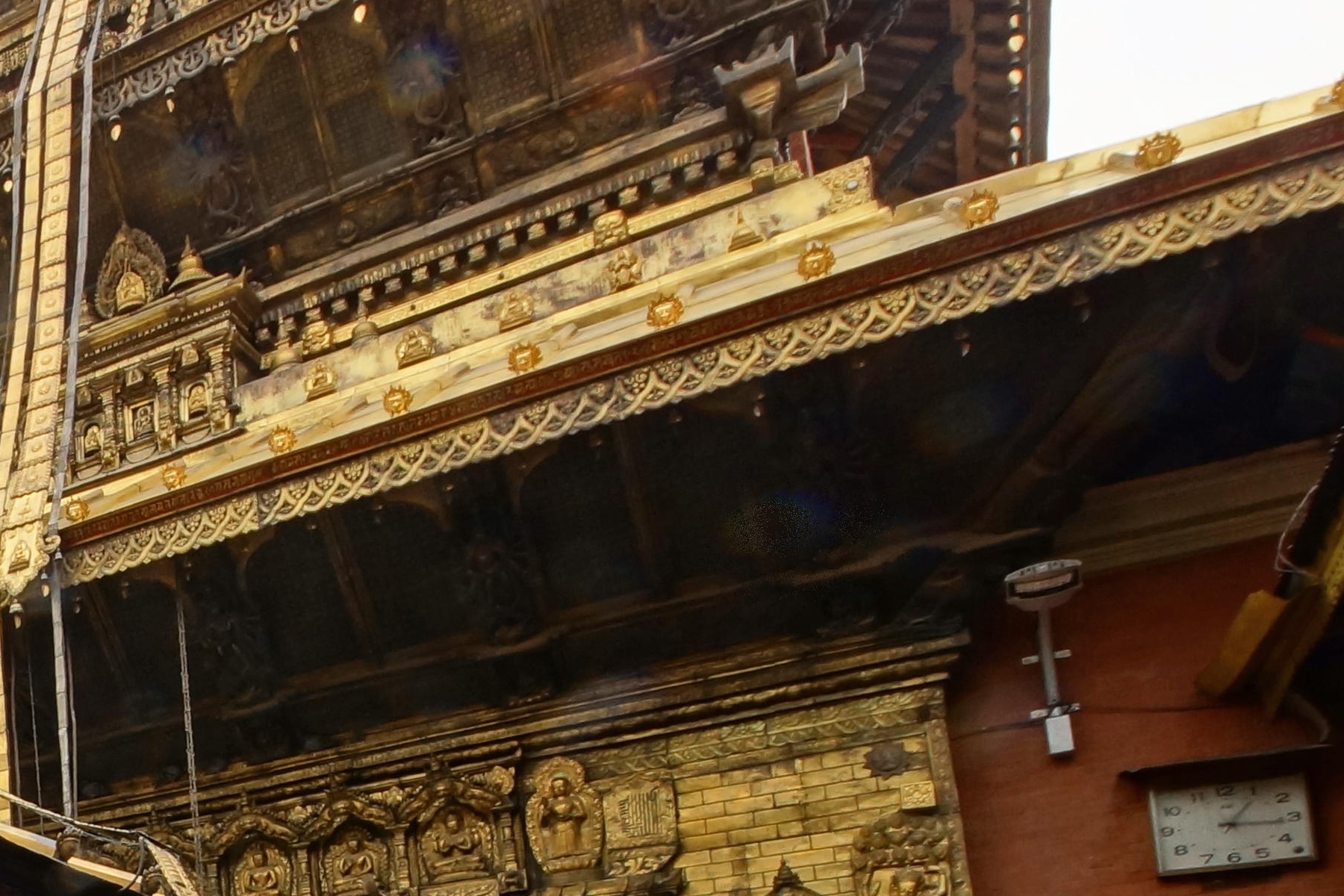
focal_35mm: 40
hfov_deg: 34.4
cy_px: 967
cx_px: -402
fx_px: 1493
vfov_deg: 30.2
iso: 400
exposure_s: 1/30
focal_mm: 8
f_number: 13
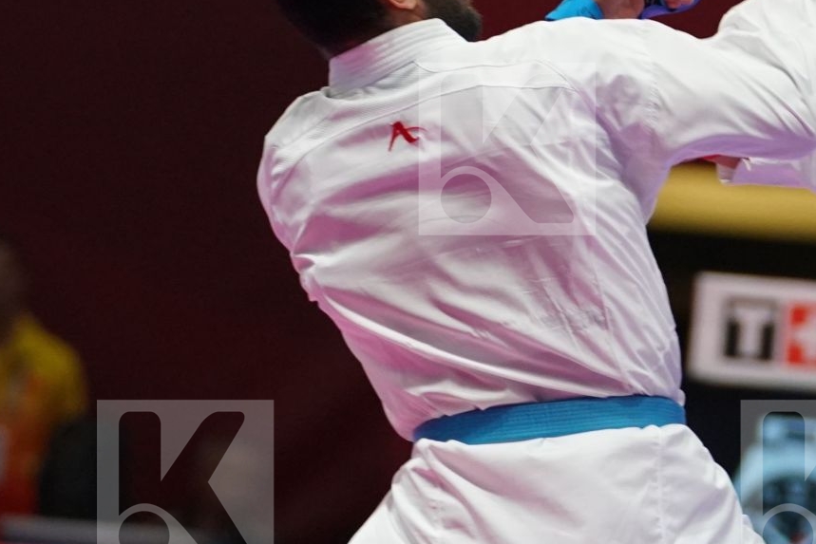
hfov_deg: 3.5
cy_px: 149
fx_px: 13533
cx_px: 829
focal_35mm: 597
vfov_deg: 2.3
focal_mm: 190
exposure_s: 1/1000
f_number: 4
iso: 3200
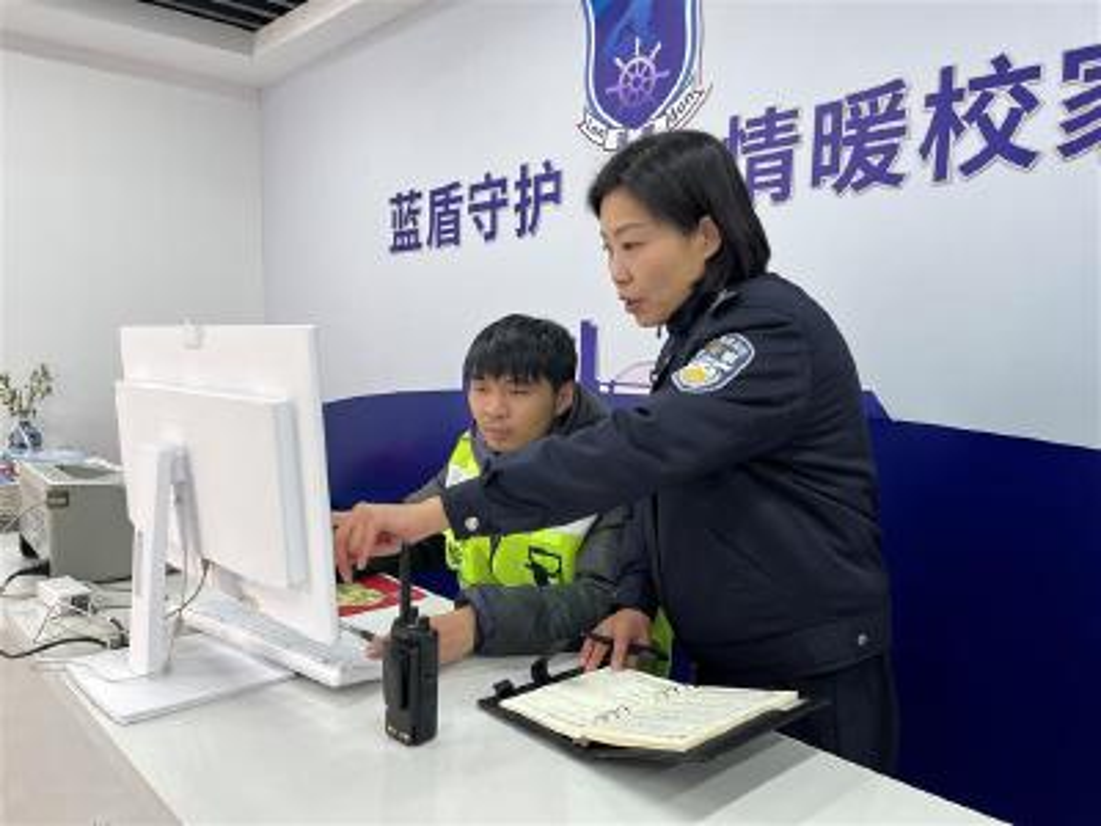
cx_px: 550
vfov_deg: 53.1
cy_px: 413
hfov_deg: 67.3
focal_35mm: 26
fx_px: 827
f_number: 1.6
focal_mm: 5.1
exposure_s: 1/100
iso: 80
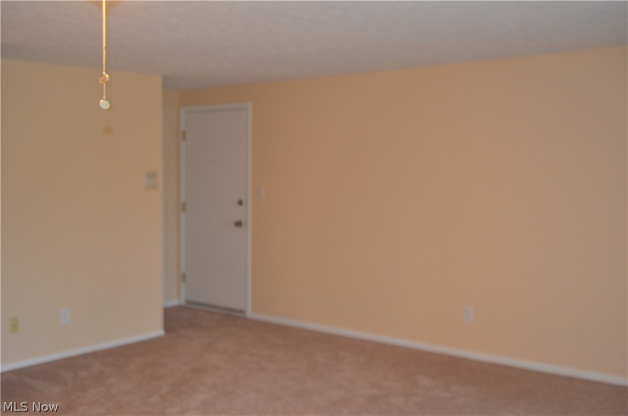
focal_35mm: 42
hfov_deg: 46.5
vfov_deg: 31.7
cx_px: 314
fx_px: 731
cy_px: 208
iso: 800
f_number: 3.5
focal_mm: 28
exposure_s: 1/60
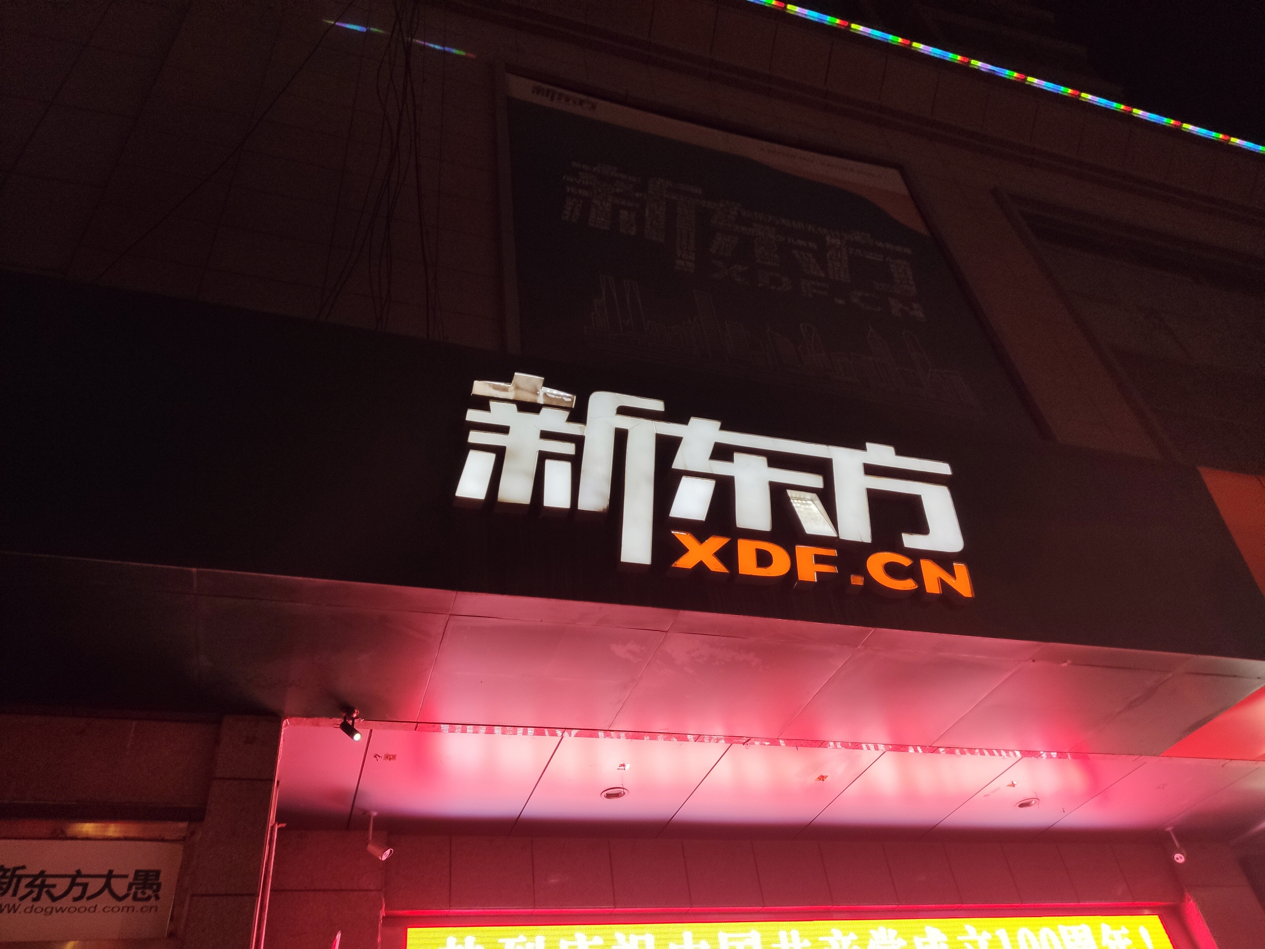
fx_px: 950
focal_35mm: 26
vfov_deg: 53.1
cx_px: 632
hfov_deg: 67.3
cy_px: 474
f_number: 1.75
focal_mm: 4.75
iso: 218
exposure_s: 1/50
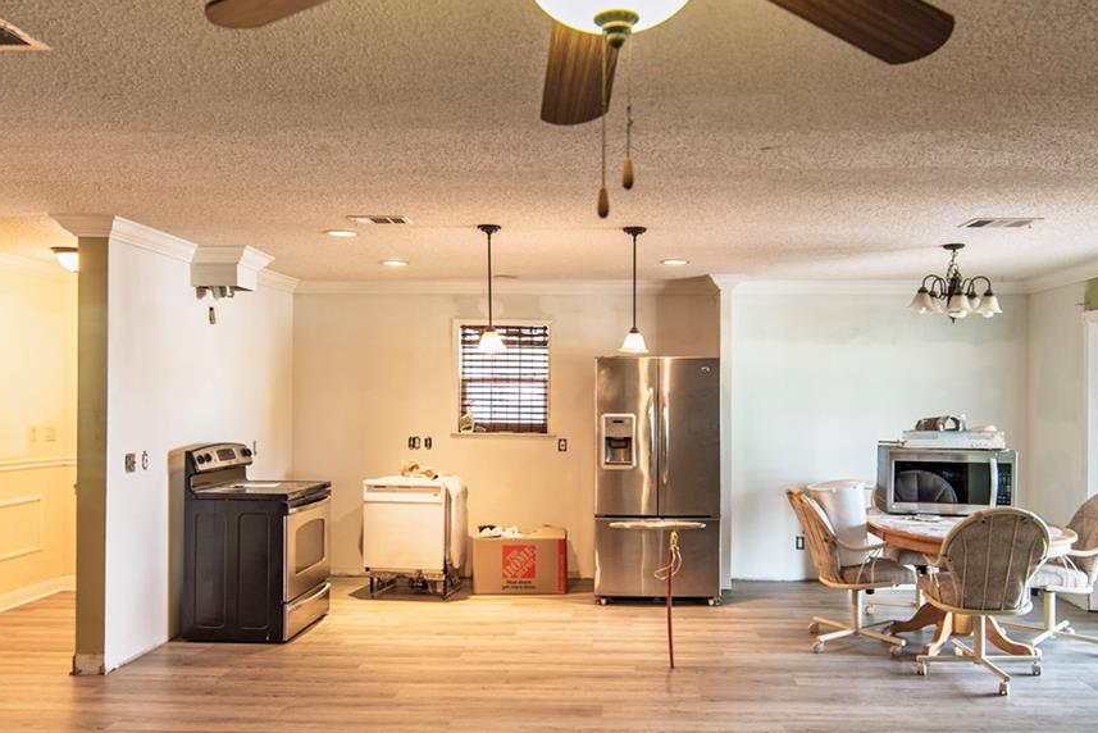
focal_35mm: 28
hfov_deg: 65.3
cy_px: 395
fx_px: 854
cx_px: 603
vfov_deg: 46.4
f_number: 2.8
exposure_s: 1/20
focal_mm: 15
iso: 100
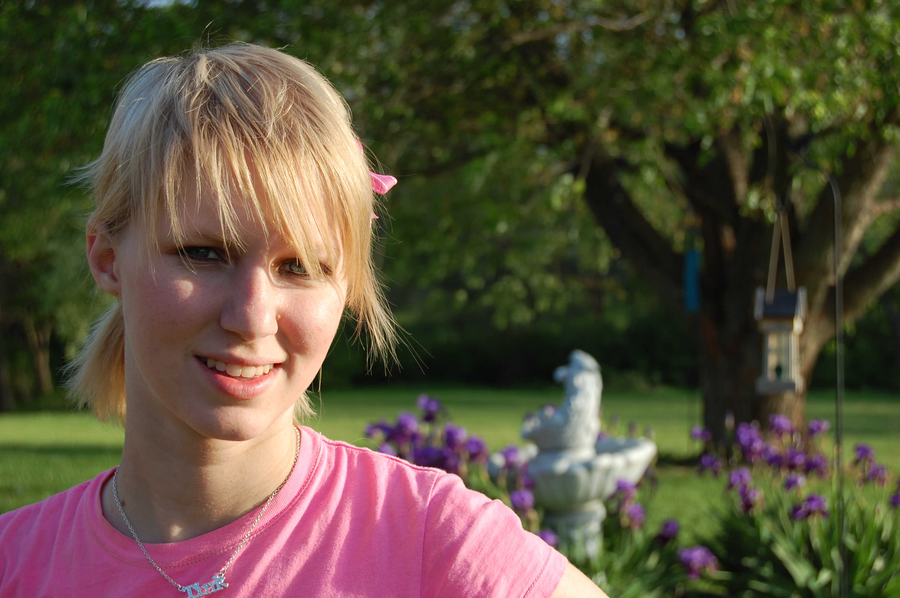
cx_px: 450
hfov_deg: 26.0
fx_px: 1948
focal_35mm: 78
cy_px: 299
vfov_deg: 17.5
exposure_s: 1/200
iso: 200
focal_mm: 52
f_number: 7.1
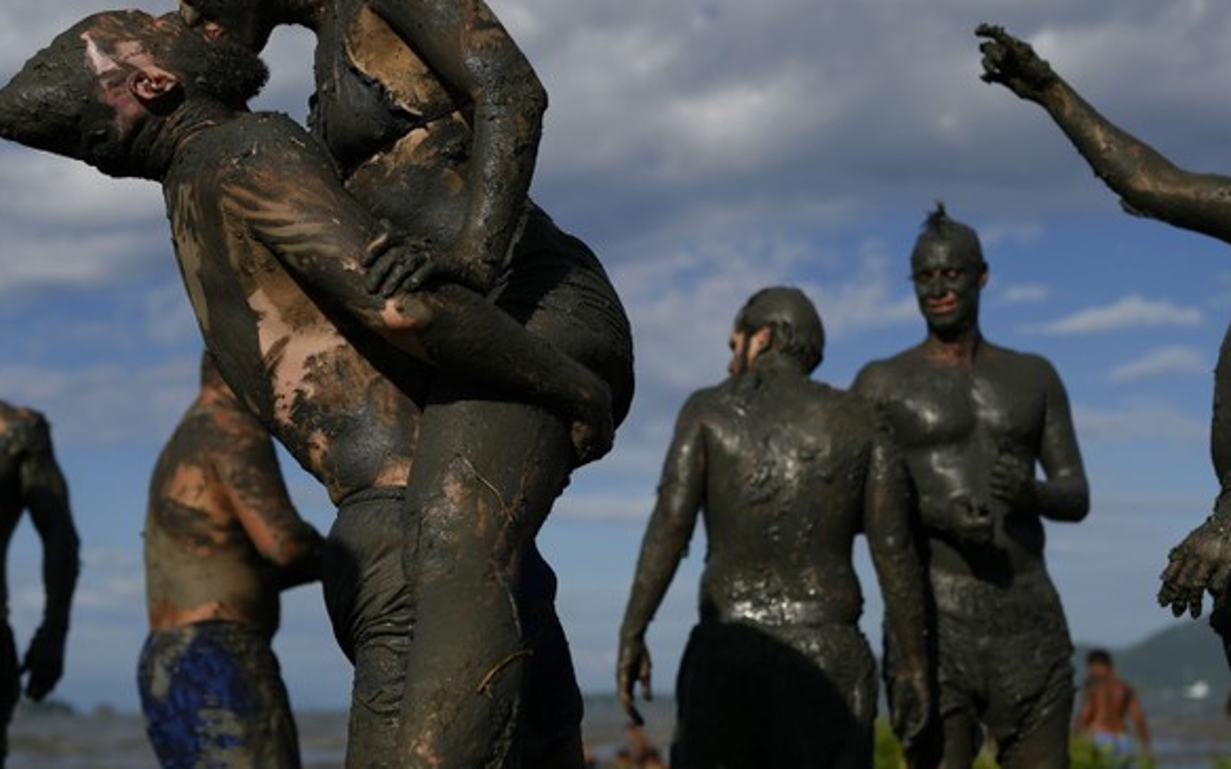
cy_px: 417
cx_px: 563
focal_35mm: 55
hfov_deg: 36.9
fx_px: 1845
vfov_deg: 23.5
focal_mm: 35
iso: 50
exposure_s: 1/6400
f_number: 2
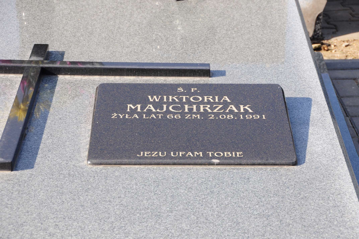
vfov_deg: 13.0
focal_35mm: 105
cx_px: 180
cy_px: 120
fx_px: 1046
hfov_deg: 19.5
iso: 200
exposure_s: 1/250
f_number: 7.1
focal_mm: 70
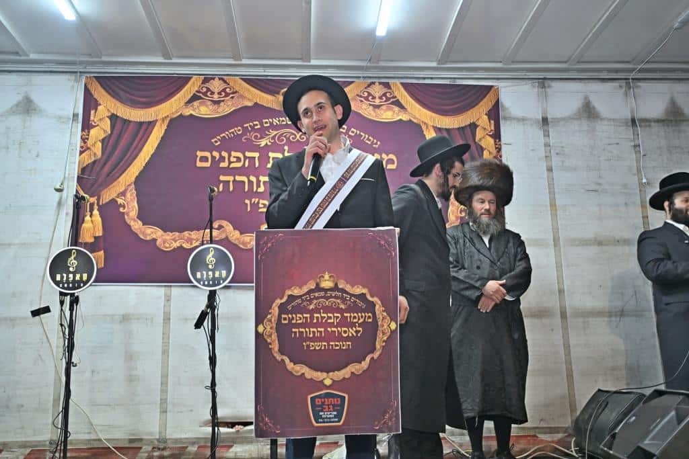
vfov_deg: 41.1
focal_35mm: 32
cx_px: 344
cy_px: 230
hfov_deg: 58.7
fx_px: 612
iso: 640
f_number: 4
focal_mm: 32
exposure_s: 1/125
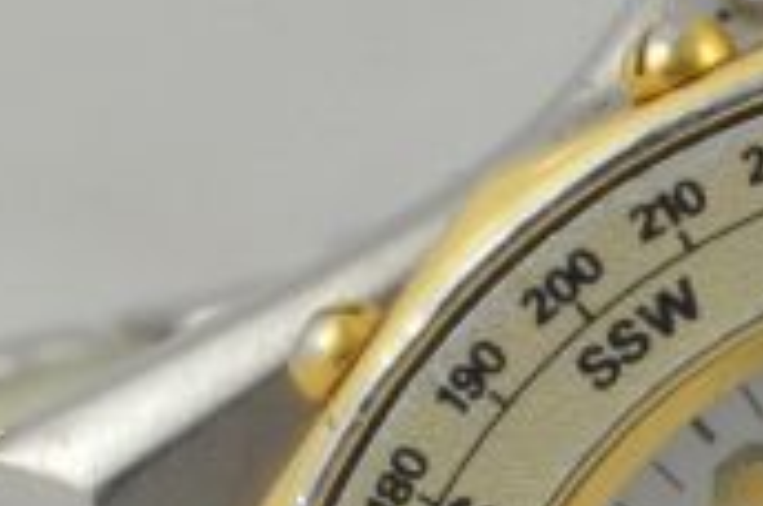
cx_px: 1051
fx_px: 19397
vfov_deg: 1.5
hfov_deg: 2.3
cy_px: 759
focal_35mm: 917
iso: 1250
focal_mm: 105
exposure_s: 1/20
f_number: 32
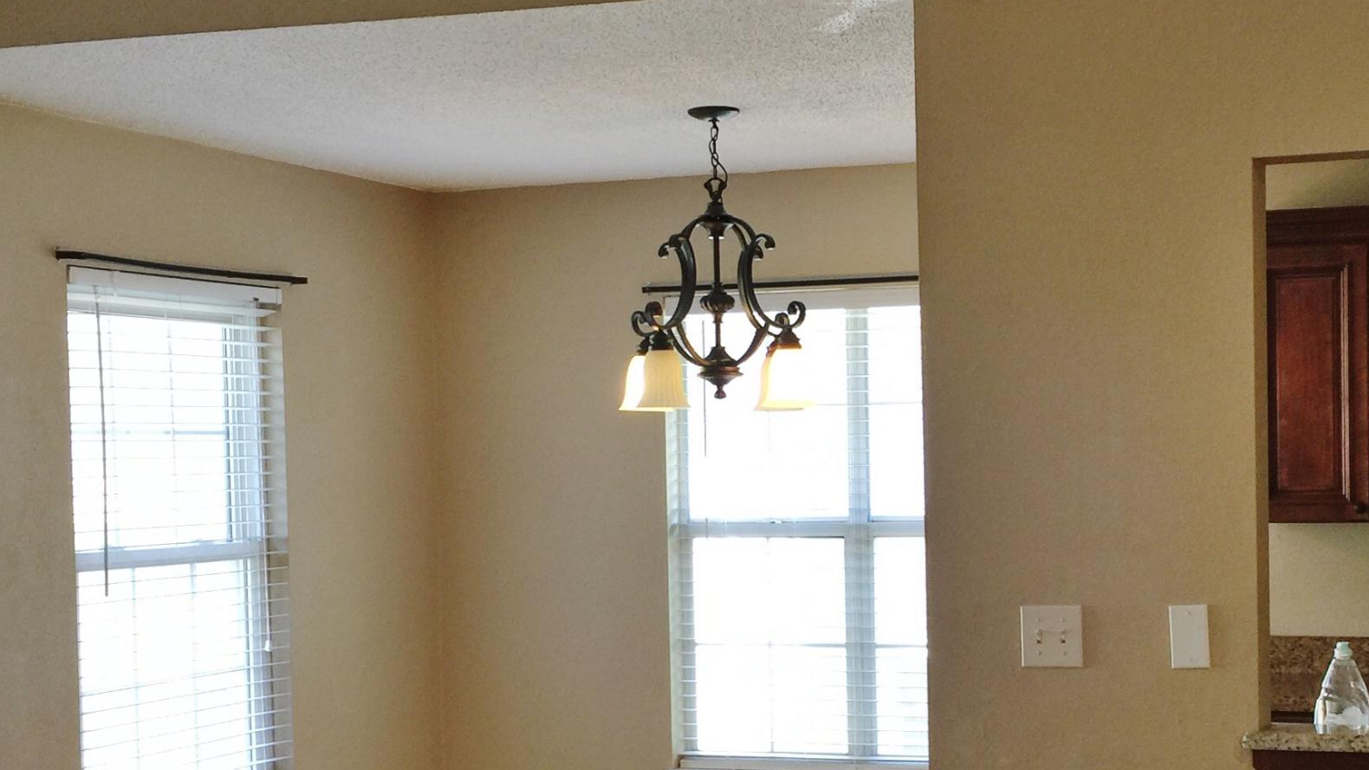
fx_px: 2178
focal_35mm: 60
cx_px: 953
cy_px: 553
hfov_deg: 34.4
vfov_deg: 19.9
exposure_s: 1/30
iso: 32
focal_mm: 4.15
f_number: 2.2
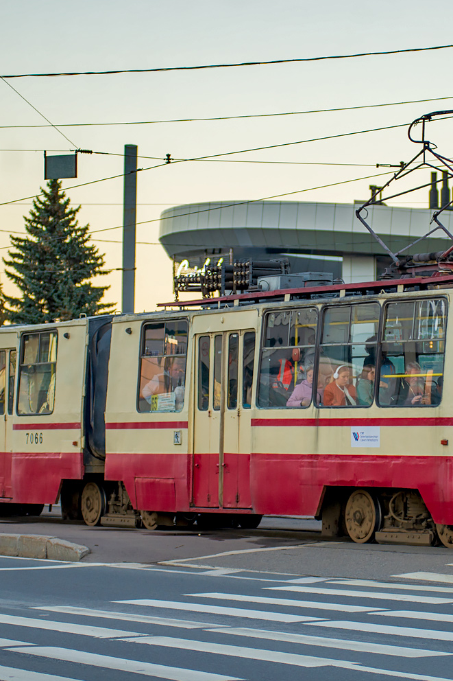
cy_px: 338
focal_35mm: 121
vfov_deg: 16.9
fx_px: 2284
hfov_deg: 11.3
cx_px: 295
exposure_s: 1/200
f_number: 3.5
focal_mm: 80
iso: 200
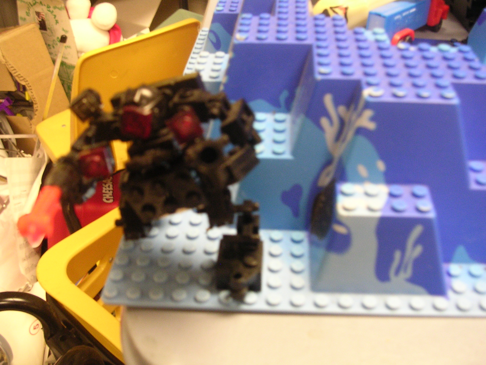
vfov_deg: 37.7
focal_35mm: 38
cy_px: 182
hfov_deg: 49.0
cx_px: 243
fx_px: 534
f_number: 2.8
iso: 270
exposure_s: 1/3.3
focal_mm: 5.8
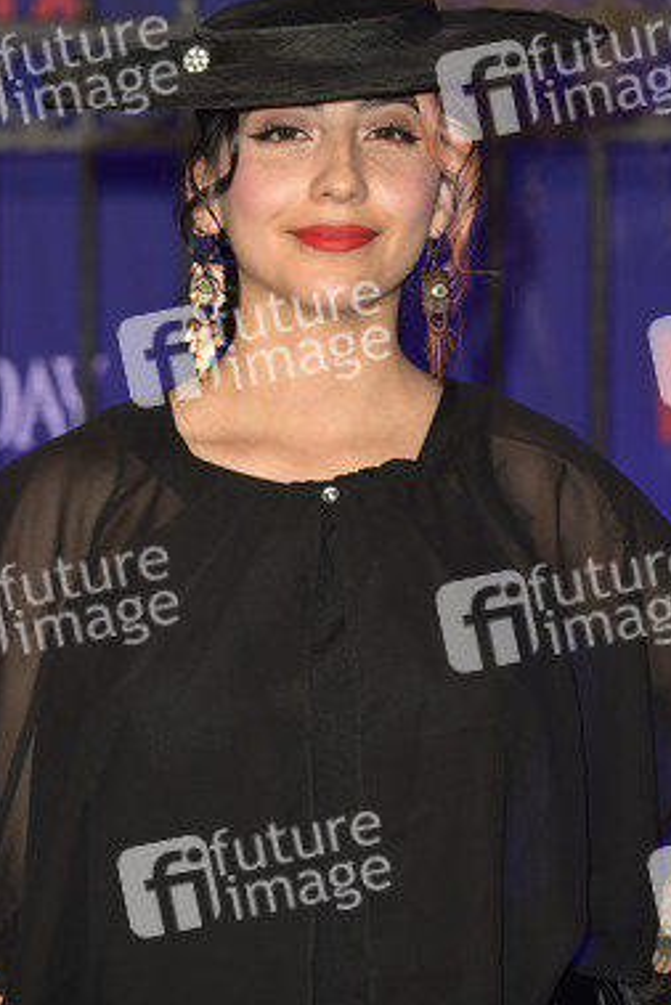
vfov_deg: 13.4
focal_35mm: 153
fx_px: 4273
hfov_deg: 9.0
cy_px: 477
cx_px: 333
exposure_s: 1/250
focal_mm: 145
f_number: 6.3
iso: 800
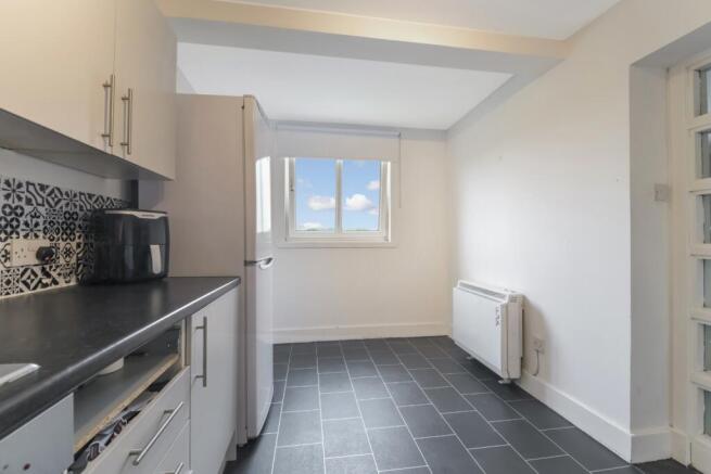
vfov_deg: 77.4
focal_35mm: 15
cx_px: 356
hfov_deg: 100.4
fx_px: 296
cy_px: 237
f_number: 11
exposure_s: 1/2.5
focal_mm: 15
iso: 400
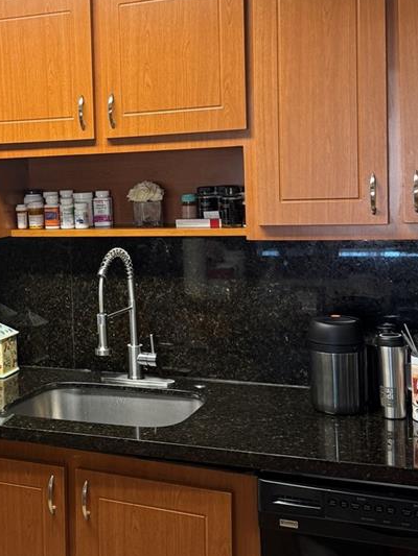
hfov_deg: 26.3
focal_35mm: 54
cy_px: 228
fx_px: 869
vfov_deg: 35.4
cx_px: 60
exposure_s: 1/53
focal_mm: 6.76
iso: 200
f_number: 1.78
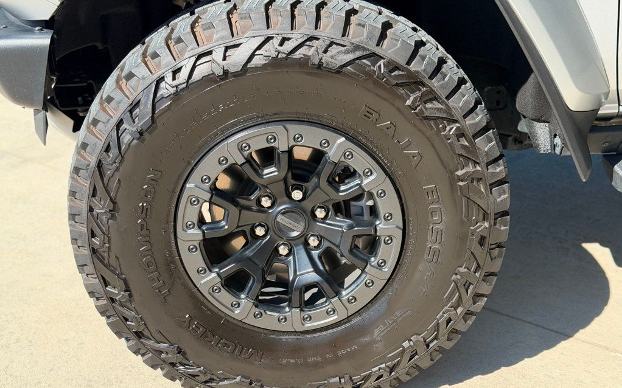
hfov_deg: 39.6
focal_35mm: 51
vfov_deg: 25.3
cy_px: 225
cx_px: 311
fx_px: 864
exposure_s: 1/1575
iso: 100
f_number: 1.78
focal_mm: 6.76
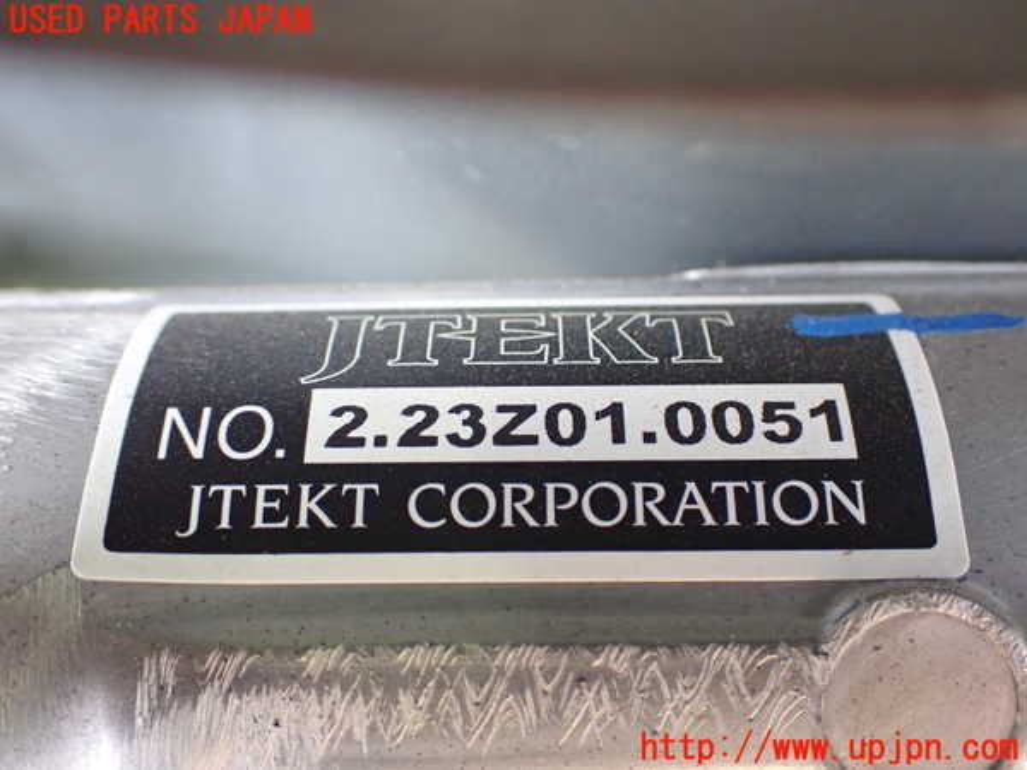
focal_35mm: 41
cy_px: 385
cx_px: 514
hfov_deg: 45.8
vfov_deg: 35.1
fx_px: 1216
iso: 800
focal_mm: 7.31
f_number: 2.8
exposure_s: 1/80
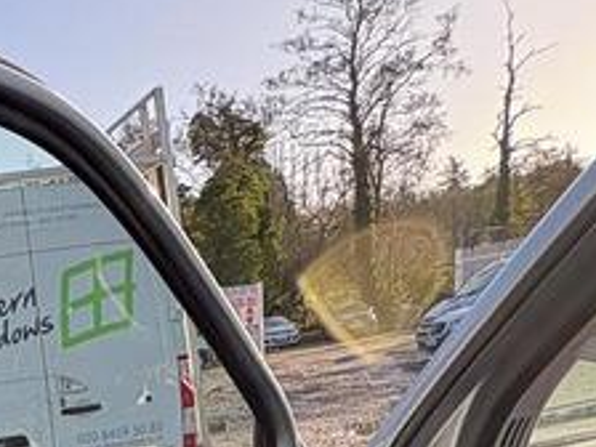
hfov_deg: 30.7
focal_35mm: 56
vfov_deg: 21.9
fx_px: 964
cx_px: -59
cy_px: 663
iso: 50
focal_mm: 2.22
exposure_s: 1/275
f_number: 2.2
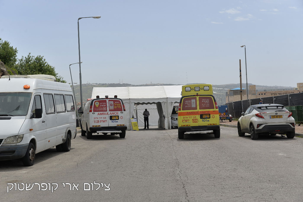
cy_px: 101
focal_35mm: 50
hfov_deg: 39.6
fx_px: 421
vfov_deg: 27.0
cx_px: 152
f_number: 5.6
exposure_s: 1/640
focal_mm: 50
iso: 100
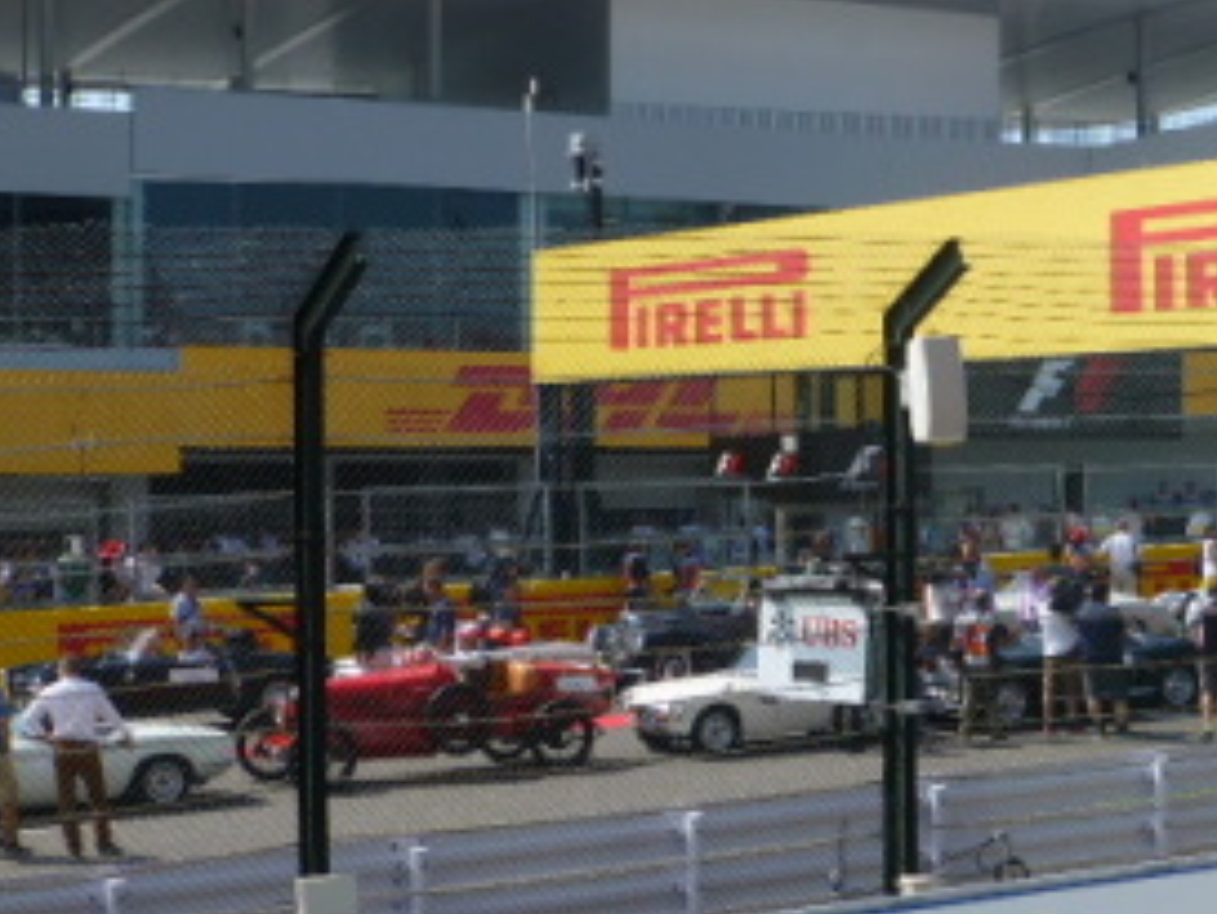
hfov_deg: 22.6
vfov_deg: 17.2
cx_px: 851
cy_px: 470
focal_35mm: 86
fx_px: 3025
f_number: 4.2
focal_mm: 8.5
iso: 100
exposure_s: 1/800
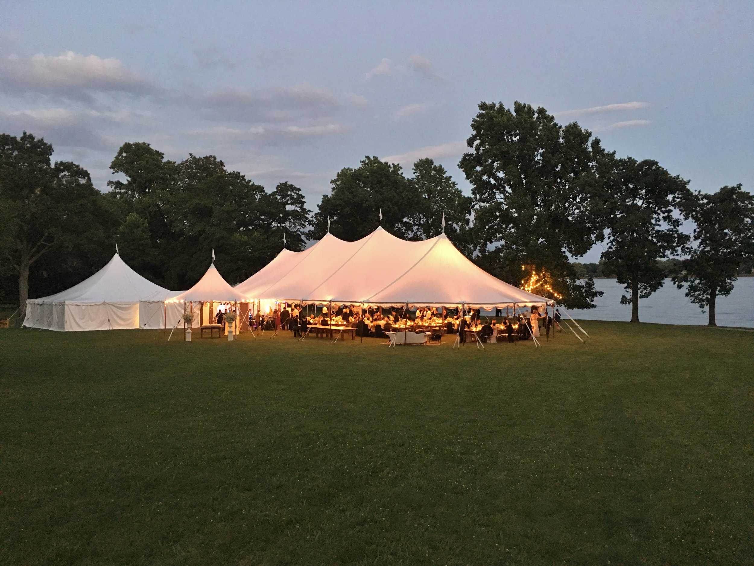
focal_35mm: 29
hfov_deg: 61.7
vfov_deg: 48.2
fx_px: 632
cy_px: 283
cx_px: 377
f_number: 2.2
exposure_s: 1/4
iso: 160
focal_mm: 4.15
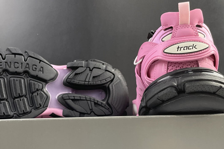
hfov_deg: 38.6
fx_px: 317
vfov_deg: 25.9
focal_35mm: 51
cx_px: 83
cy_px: 125
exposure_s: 1/121
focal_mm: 4.2
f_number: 1.6
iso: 125
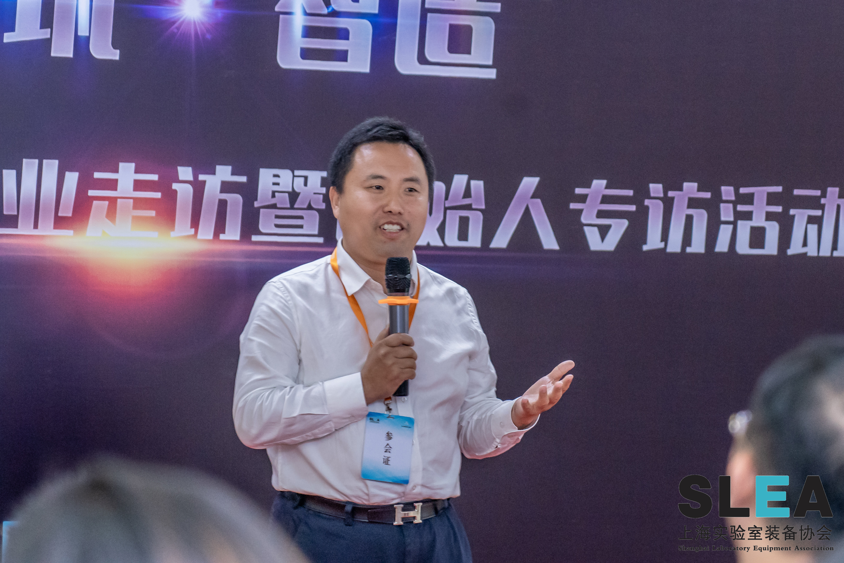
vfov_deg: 8.7
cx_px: 422
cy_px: 282
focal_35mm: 157
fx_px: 3680
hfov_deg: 13.1
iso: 5000
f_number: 4
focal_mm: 105
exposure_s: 1/125
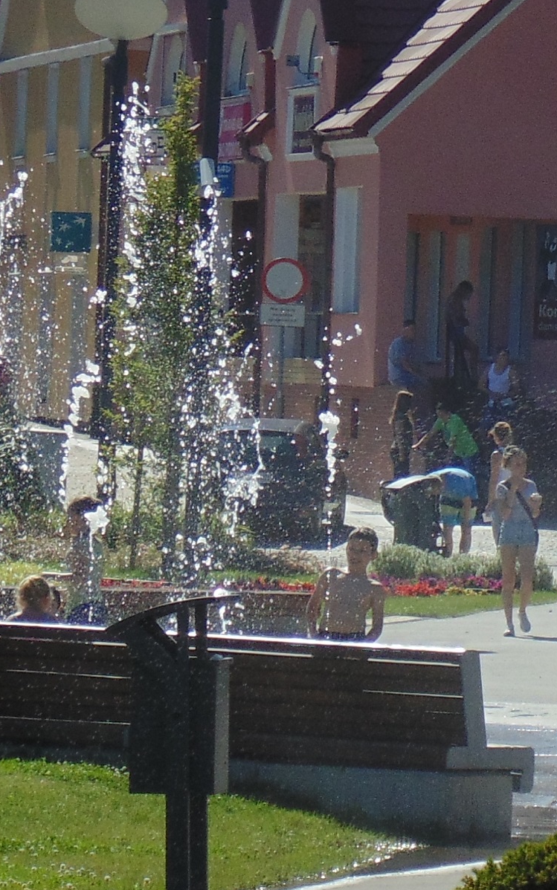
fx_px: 9276
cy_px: 542
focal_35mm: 382
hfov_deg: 3.4
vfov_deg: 5.5
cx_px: 771
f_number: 4.8
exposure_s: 1/640
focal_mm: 21.3
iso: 80
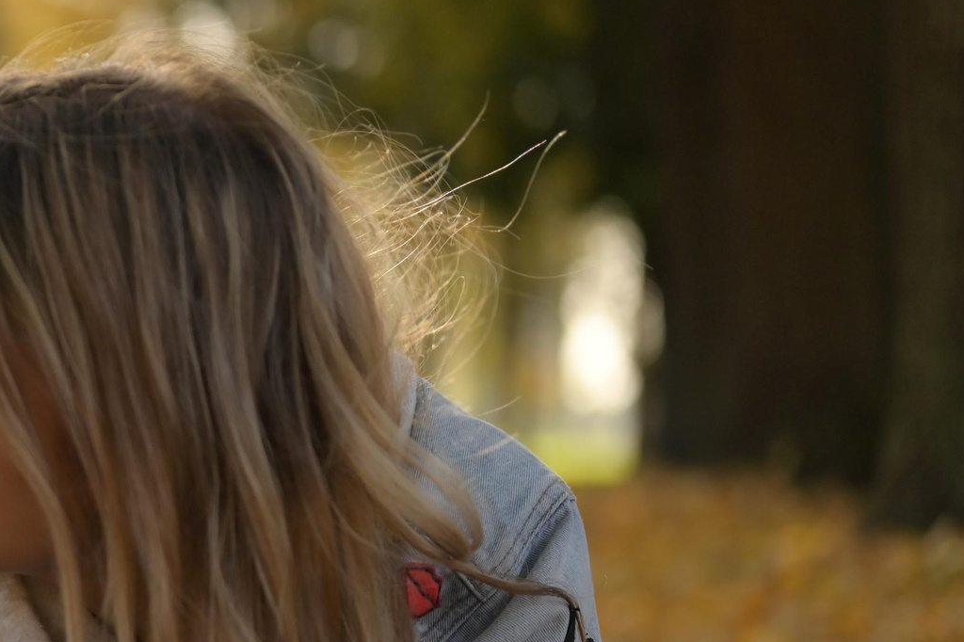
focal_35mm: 125
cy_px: 537
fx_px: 3346
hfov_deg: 15.7
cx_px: -221
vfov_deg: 10.9
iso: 400
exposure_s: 1/4000
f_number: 2
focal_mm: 50
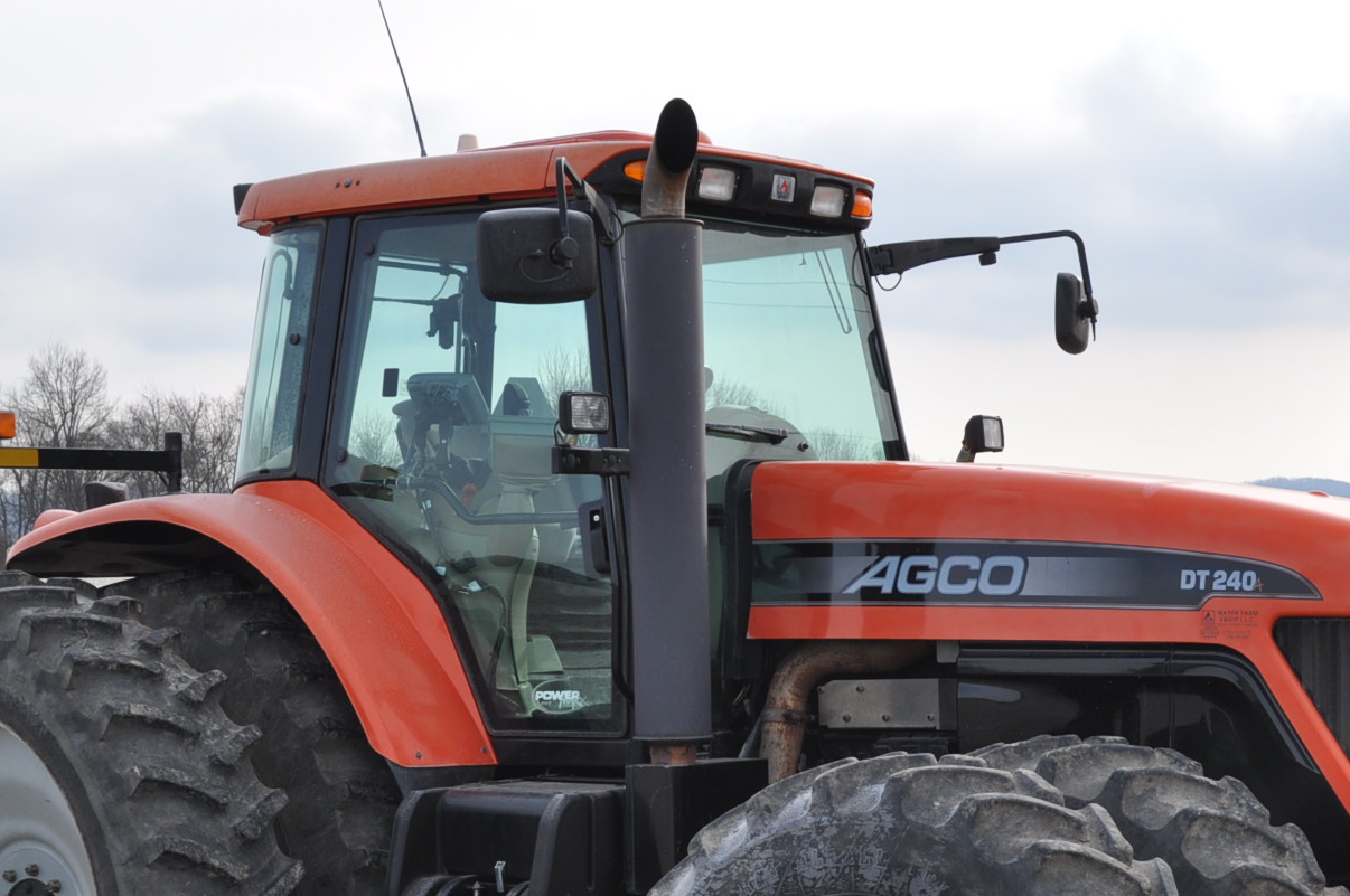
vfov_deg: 16.8
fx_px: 2996
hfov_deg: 25.4
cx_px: 730
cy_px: 783
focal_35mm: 80
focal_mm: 30
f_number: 8
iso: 200
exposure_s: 1/250
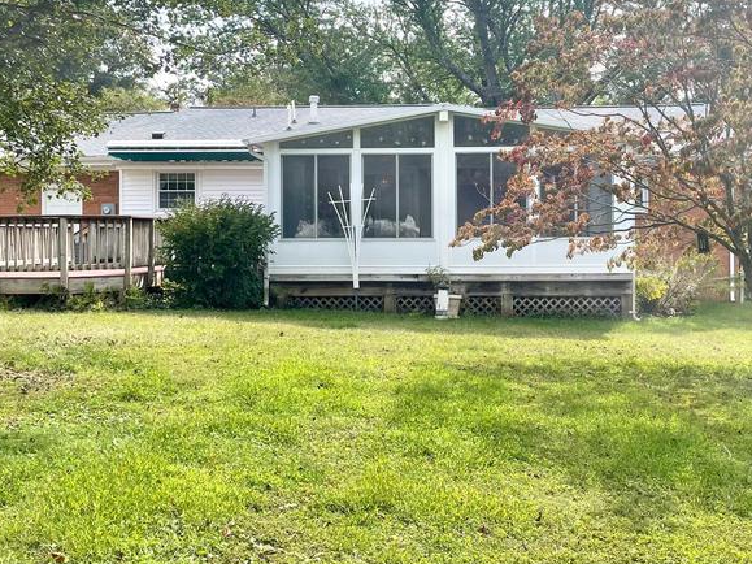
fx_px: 999
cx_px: 382
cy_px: 225
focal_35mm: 46
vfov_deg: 31.4
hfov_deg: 41.2
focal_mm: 4.2
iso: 32
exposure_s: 1/2174
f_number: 1.6
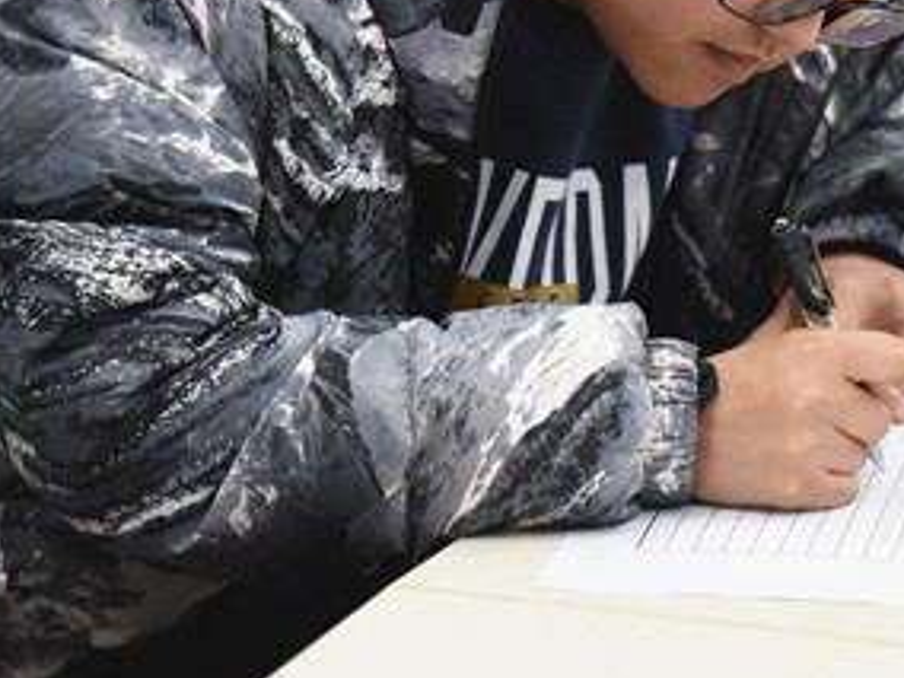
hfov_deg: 8.5
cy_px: 135
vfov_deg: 6.4
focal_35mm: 232
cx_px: 777
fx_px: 6059
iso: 2500
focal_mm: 98
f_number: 4
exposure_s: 1/80
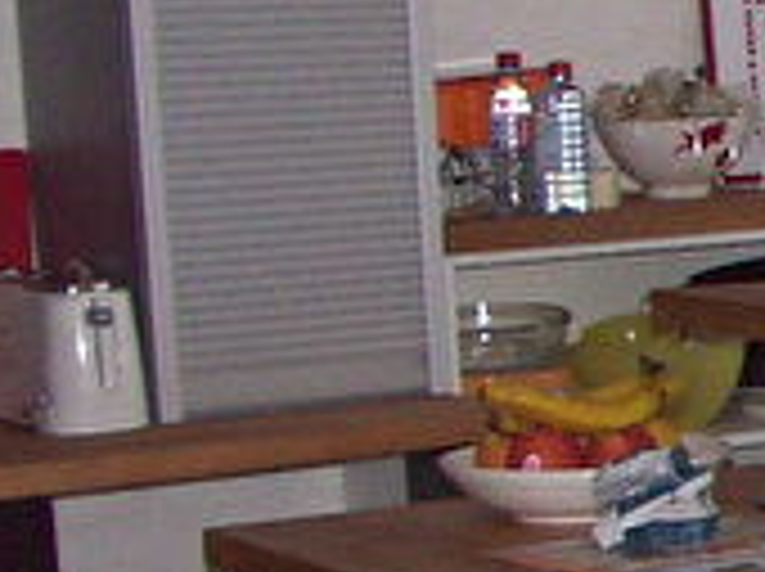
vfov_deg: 8.7
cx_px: 2074
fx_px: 3730
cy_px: 495
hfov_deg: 9.7
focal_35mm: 169
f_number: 2.8
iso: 200
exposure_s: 1/500
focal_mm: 7.2
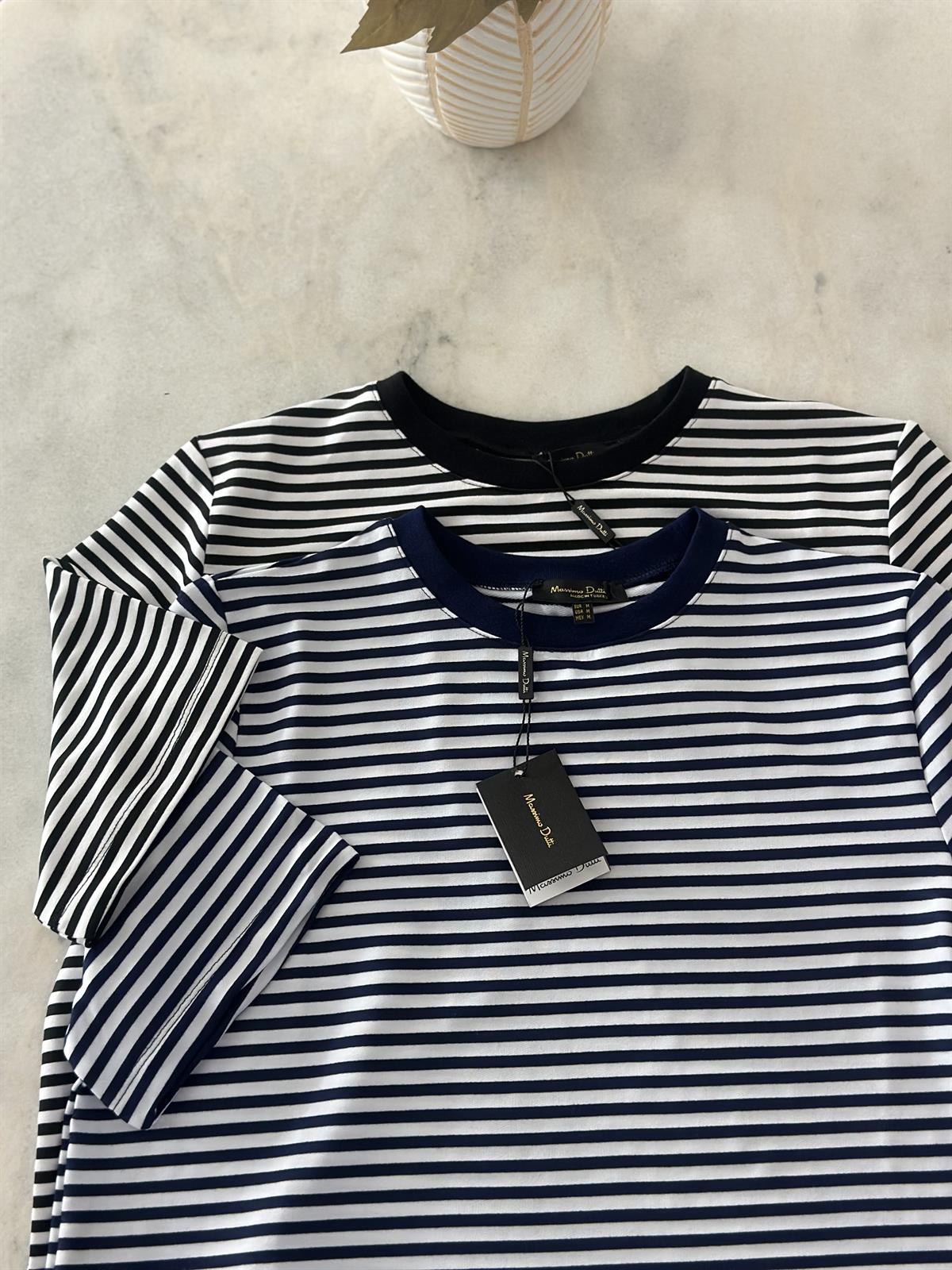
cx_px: 476
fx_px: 1760
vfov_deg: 39.7
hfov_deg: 30.3
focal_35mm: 48
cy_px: 635
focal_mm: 6.86
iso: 320
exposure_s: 1/50
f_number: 1.78
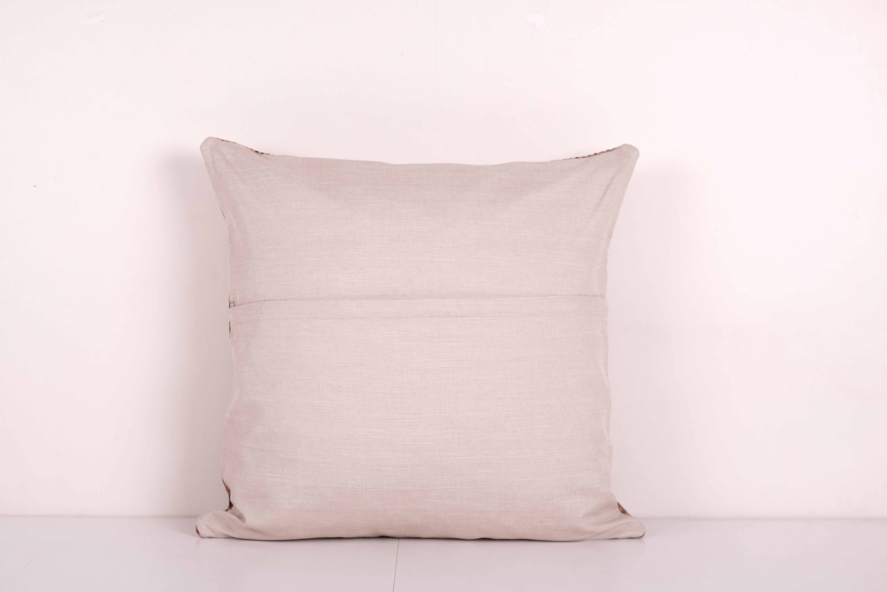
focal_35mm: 56
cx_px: 444
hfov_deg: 35.6
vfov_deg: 24.2
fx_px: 1380
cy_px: 296
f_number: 11
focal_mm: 37.4
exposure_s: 1/160
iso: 80
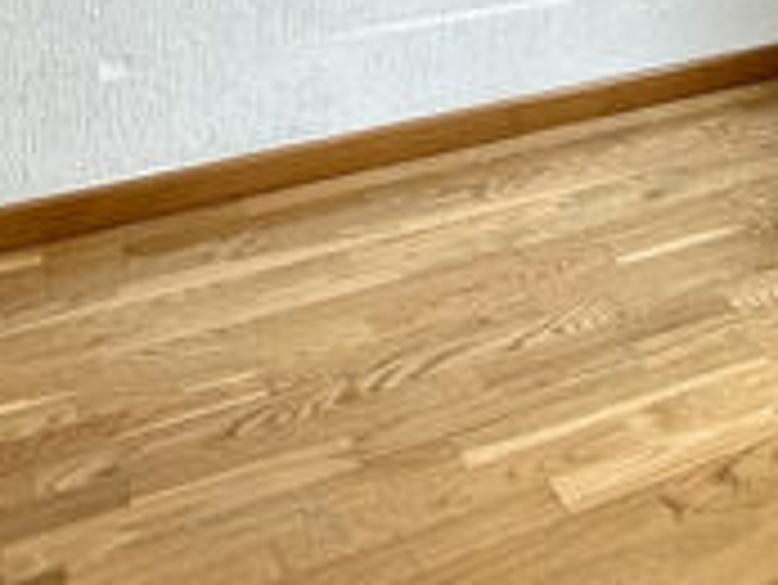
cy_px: -387
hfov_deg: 33.1
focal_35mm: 57
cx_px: 582
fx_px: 1282
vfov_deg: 20.4
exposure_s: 1/188
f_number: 2.2
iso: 64
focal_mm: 2.22
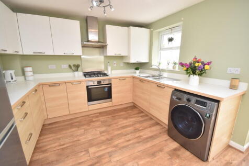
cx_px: 124
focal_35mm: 15
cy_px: 83
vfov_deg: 77.3
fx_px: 104
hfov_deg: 100.4
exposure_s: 1/200
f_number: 5
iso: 360
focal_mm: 10
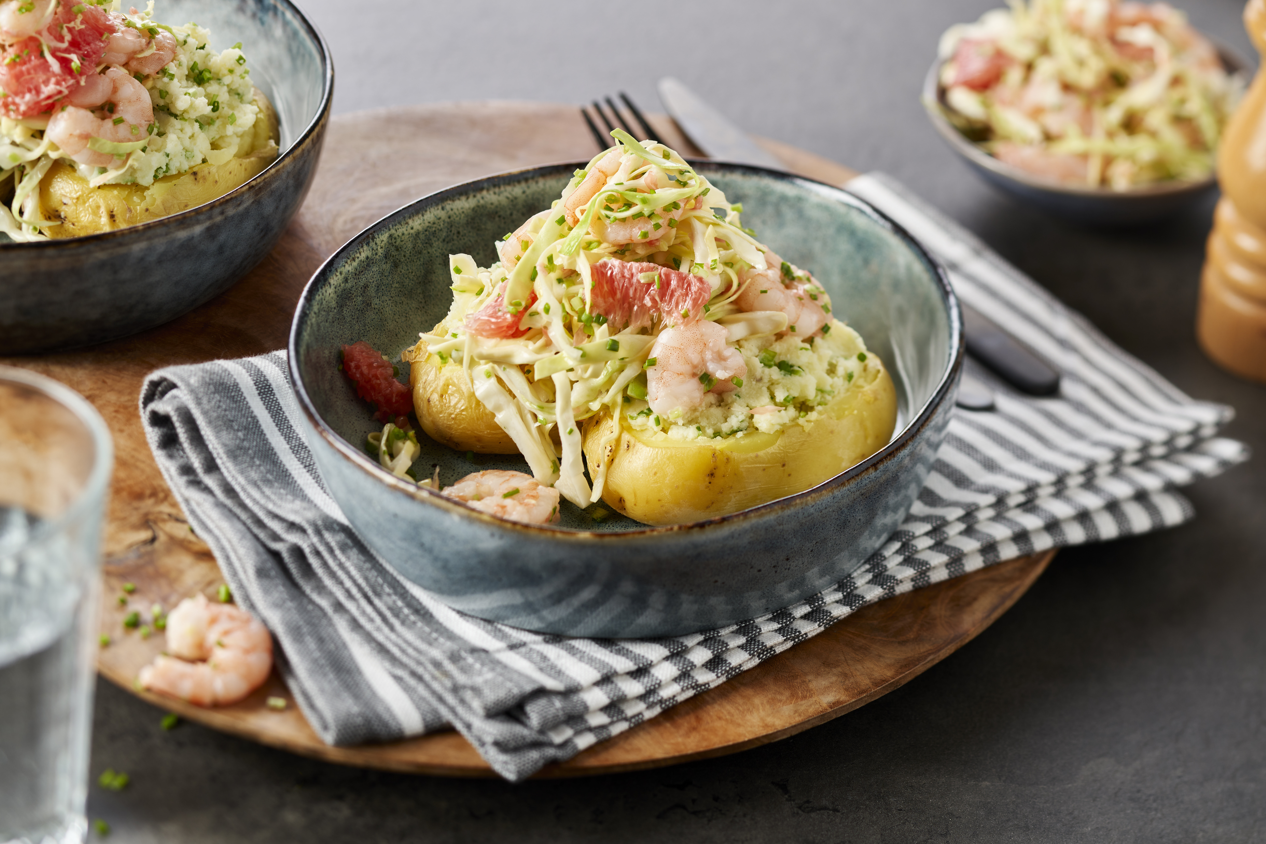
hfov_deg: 22.4
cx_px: 634
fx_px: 3200
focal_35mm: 91
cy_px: 419
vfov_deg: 15.0
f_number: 5.6
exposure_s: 1/160
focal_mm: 90
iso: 100
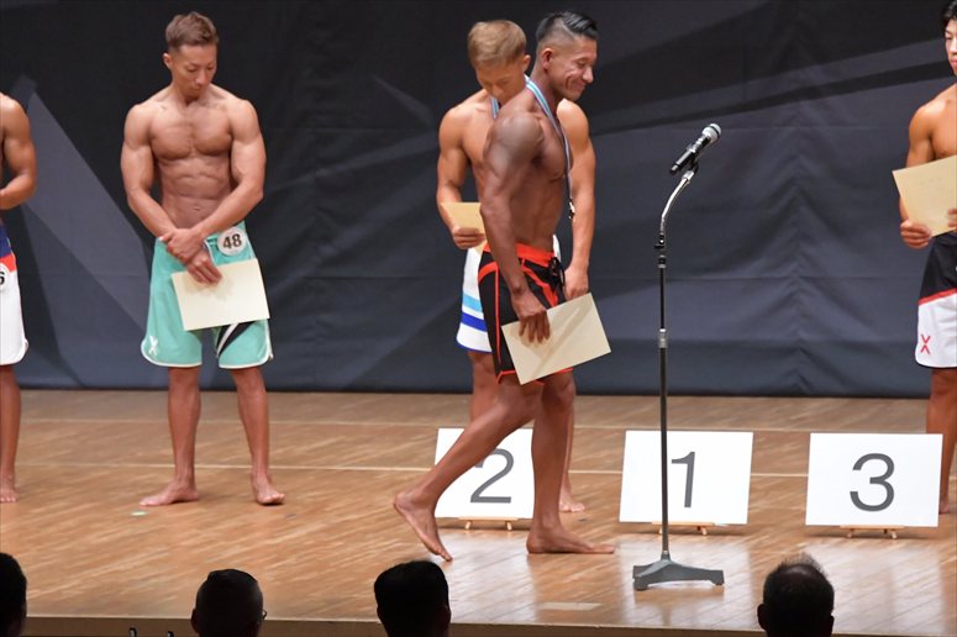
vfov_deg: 5.1
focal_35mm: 270
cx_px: 478
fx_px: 7174
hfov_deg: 7.6
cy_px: 318
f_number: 5.6
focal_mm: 180
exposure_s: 1/400
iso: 8000
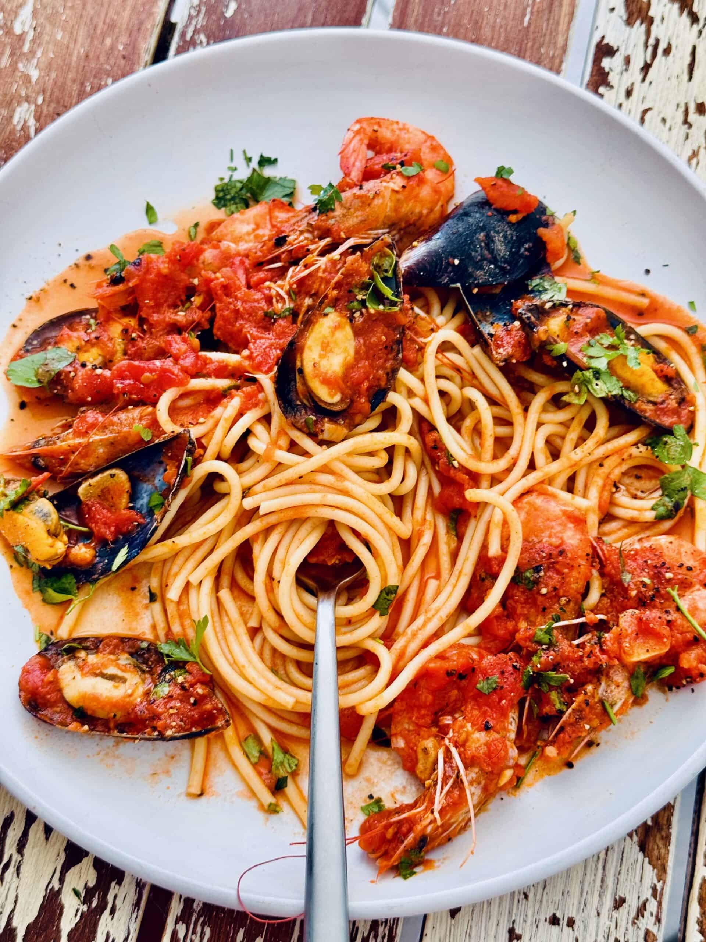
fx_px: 1305
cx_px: 353
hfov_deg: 30.3
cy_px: 471
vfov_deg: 39.7
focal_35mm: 48
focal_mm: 6.76
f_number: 1.78
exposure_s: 1/63
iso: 100
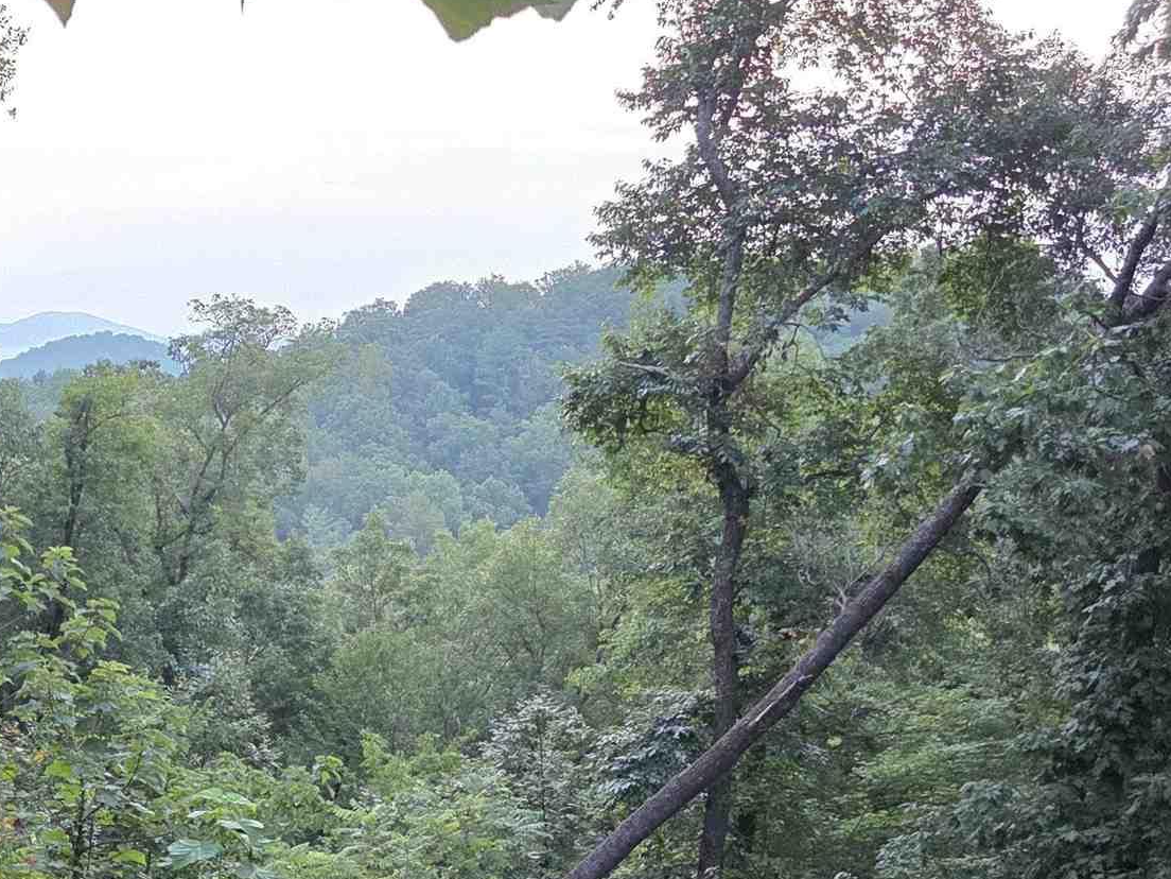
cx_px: -66
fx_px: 2165
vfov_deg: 21.3
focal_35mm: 64
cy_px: 1056
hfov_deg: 28.0
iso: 640
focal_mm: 6.3
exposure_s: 1/120
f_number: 1.7
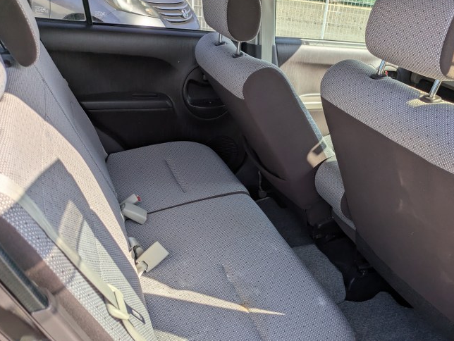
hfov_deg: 58.0
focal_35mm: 31
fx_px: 407
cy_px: 201
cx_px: 267
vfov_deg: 45.3
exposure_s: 1/826
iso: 44
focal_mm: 5.43
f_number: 1.89
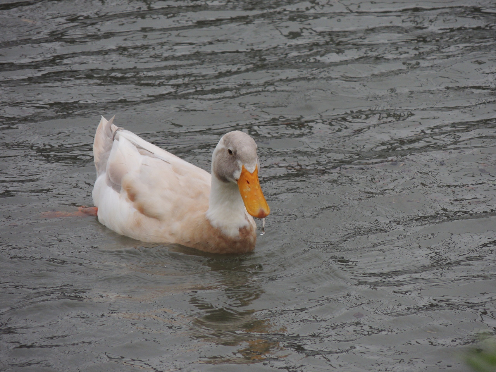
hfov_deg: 2.6
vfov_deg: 2.0
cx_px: 248
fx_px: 10746
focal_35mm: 750
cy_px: 186
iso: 280
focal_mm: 133.7
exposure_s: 1/1000
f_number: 5.1
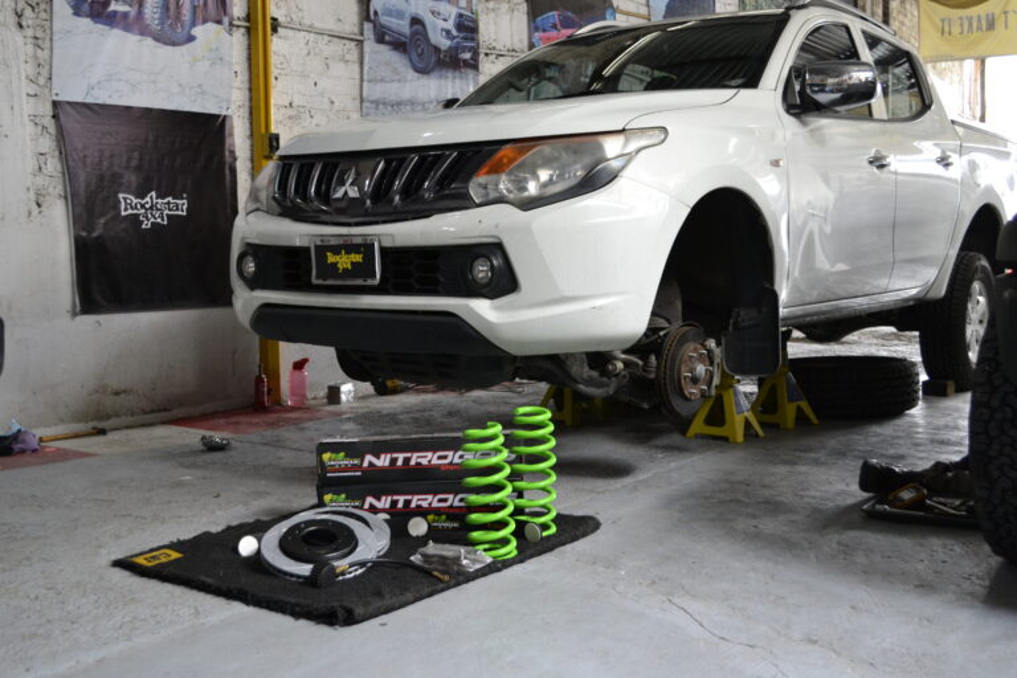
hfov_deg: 49.6
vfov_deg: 34.2
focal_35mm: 39
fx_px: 1102
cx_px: 508
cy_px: 339
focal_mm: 26
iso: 1250
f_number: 4.2
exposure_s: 1/60
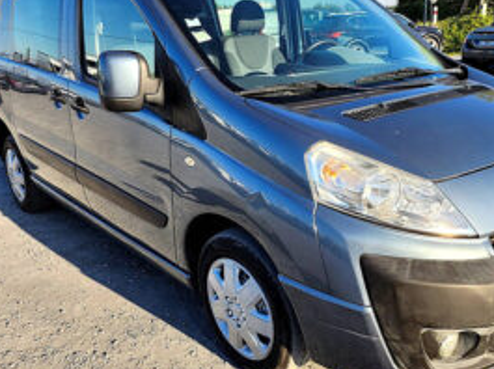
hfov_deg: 53.4
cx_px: 310
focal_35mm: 34
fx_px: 485
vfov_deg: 41.6
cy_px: 163
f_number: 1.8
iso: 50
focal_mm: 5
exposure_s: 1/1222
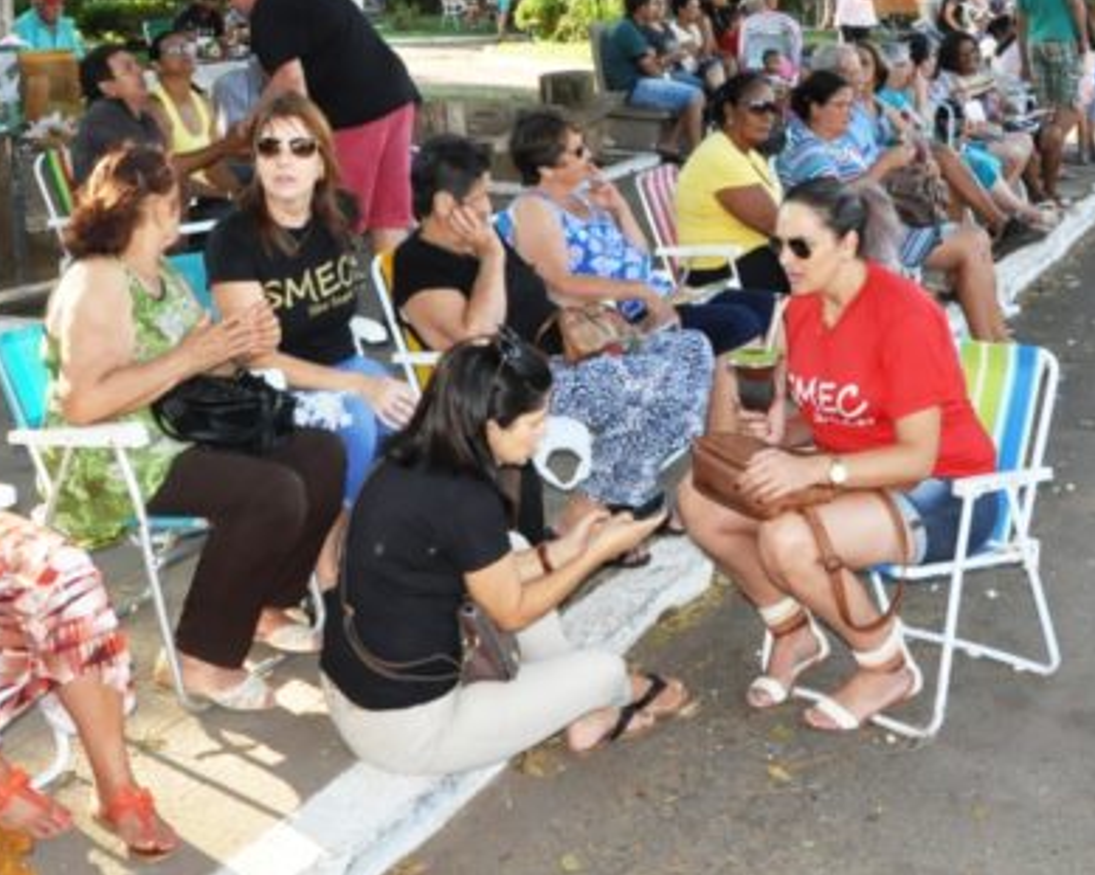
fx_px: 1620
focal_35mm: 50
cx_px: 678
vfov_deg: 29.5
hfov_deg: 37.1
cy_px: 163
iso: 1250
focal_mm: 18
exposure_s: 1/200
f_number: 10
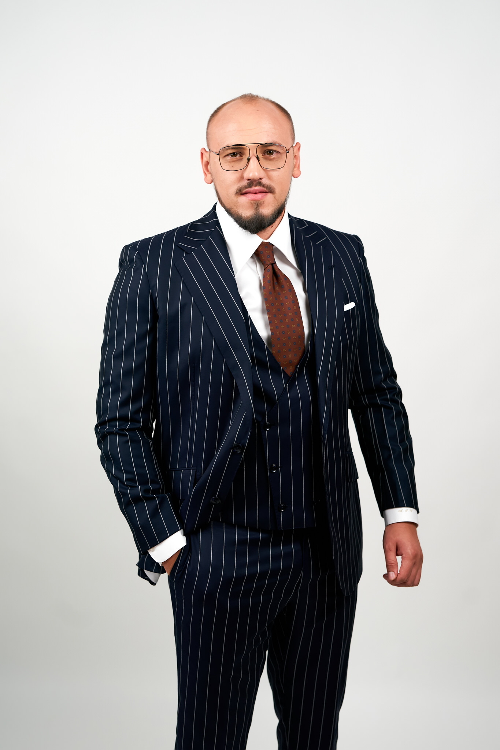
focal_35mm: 50
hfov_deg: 27.0
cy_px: 375
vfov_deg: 39.6
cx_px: 250
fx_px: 1042
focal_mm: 50
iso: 400
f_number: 3.5
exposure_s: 1/320
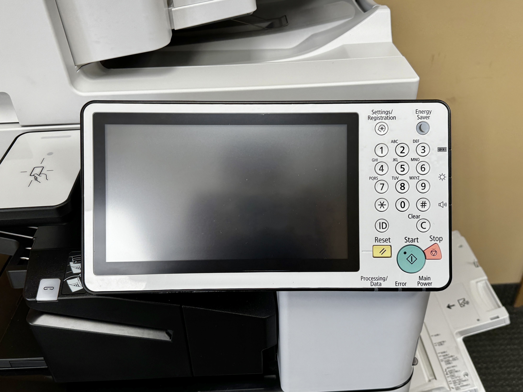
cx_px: 262
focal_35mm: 24
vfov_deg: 56.8
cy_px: 196
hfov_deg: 71.6
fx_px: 363
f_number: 1.78
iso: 100
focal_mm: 6.86
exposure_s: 1/120
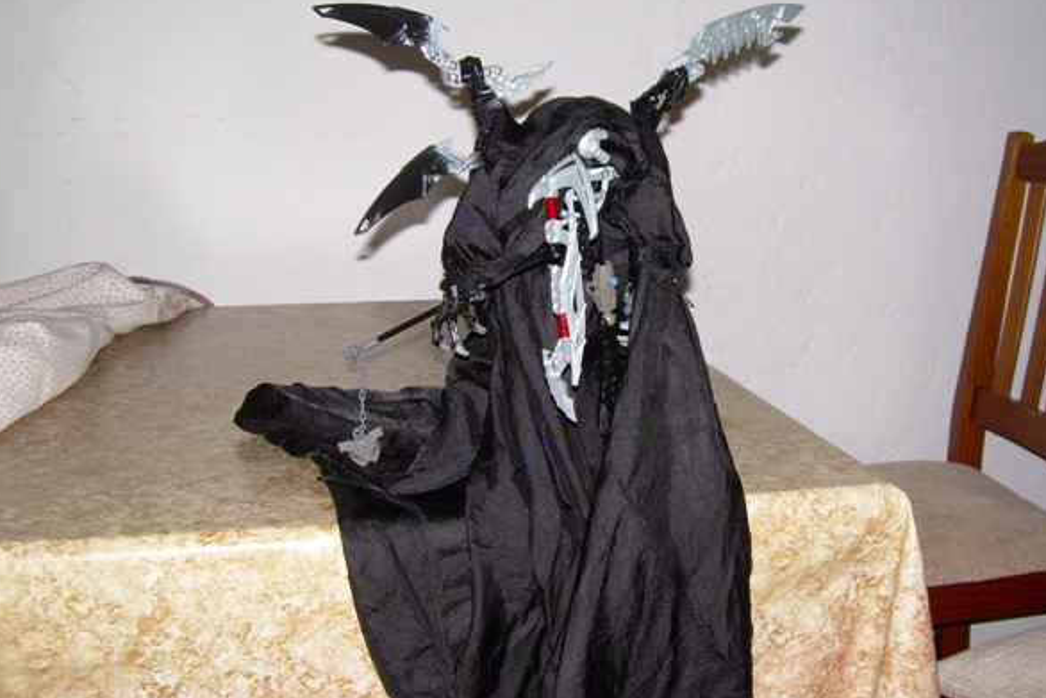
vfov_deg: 29.2
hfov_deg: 42.7
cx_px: 580
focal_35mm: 46
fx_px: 1337
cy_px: 303
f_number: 2.8
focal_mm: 6.3
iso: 50
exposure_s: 1/60
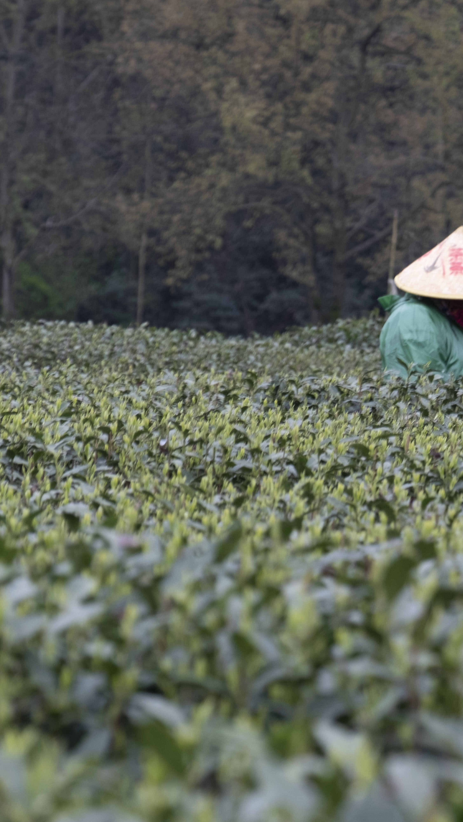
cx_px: 503
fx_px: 5980
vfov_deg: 7.9
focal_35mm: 274
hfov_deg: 4.4
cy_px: 410
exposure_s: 1/30
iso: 400
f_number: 8
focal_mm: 116.1
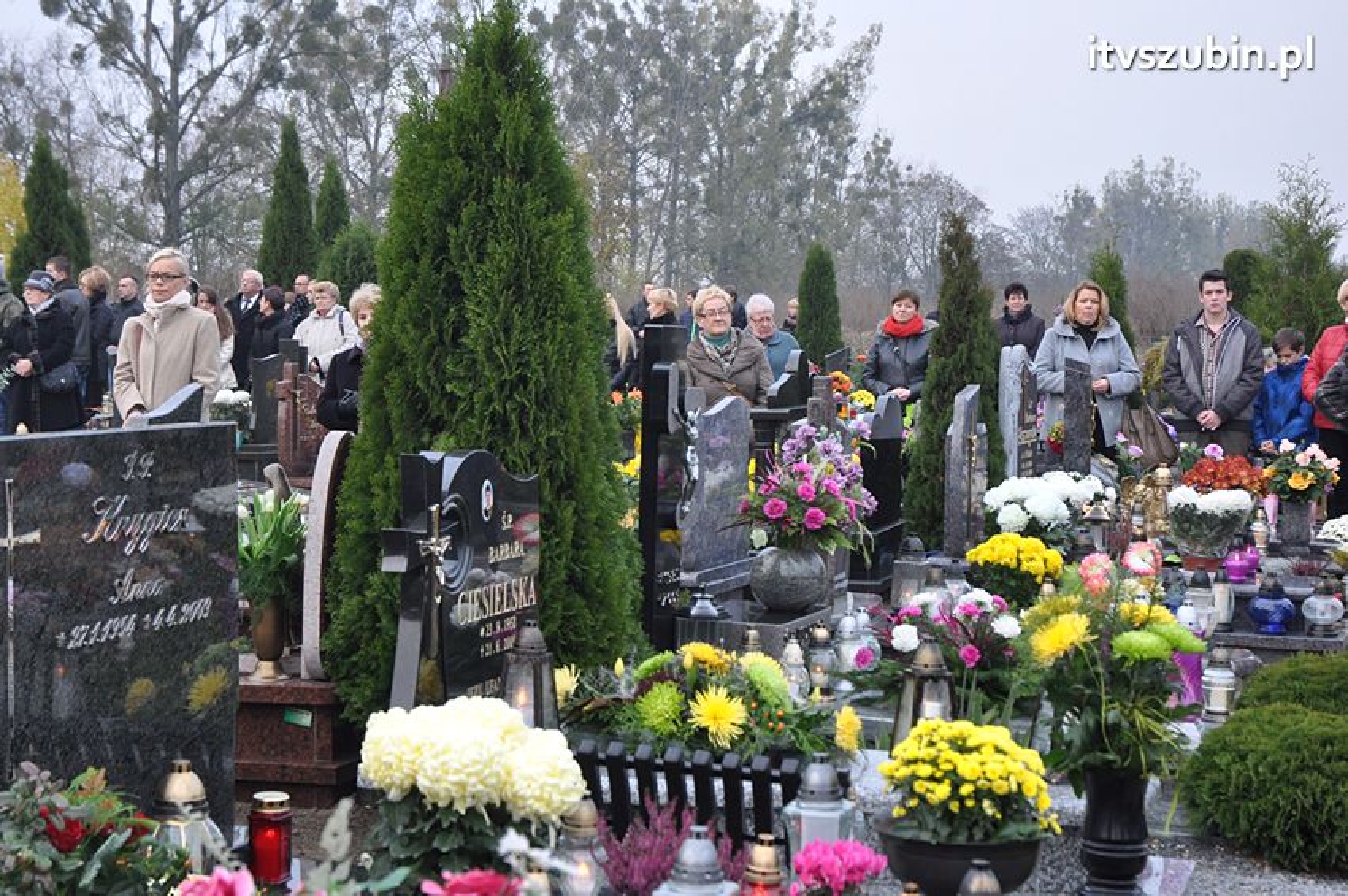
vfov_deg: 20.6
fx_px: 2469
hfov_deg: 30.5
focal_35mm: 66
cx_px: 674
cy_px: 448
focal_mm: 44
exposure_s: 1/200
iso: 800
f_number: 7.1
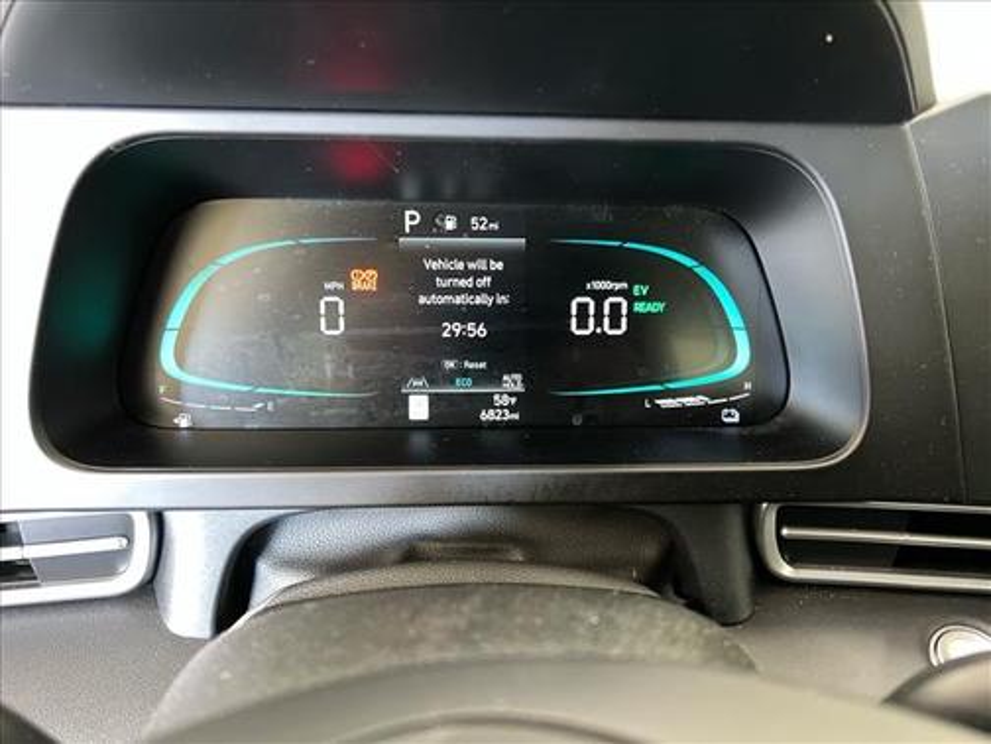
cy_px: 372
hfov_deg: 67.3
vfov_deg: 53.1
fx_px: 744
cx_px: 496
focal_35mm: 26
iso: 1000
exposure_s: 1/20
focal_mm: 5.7
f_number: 1.5
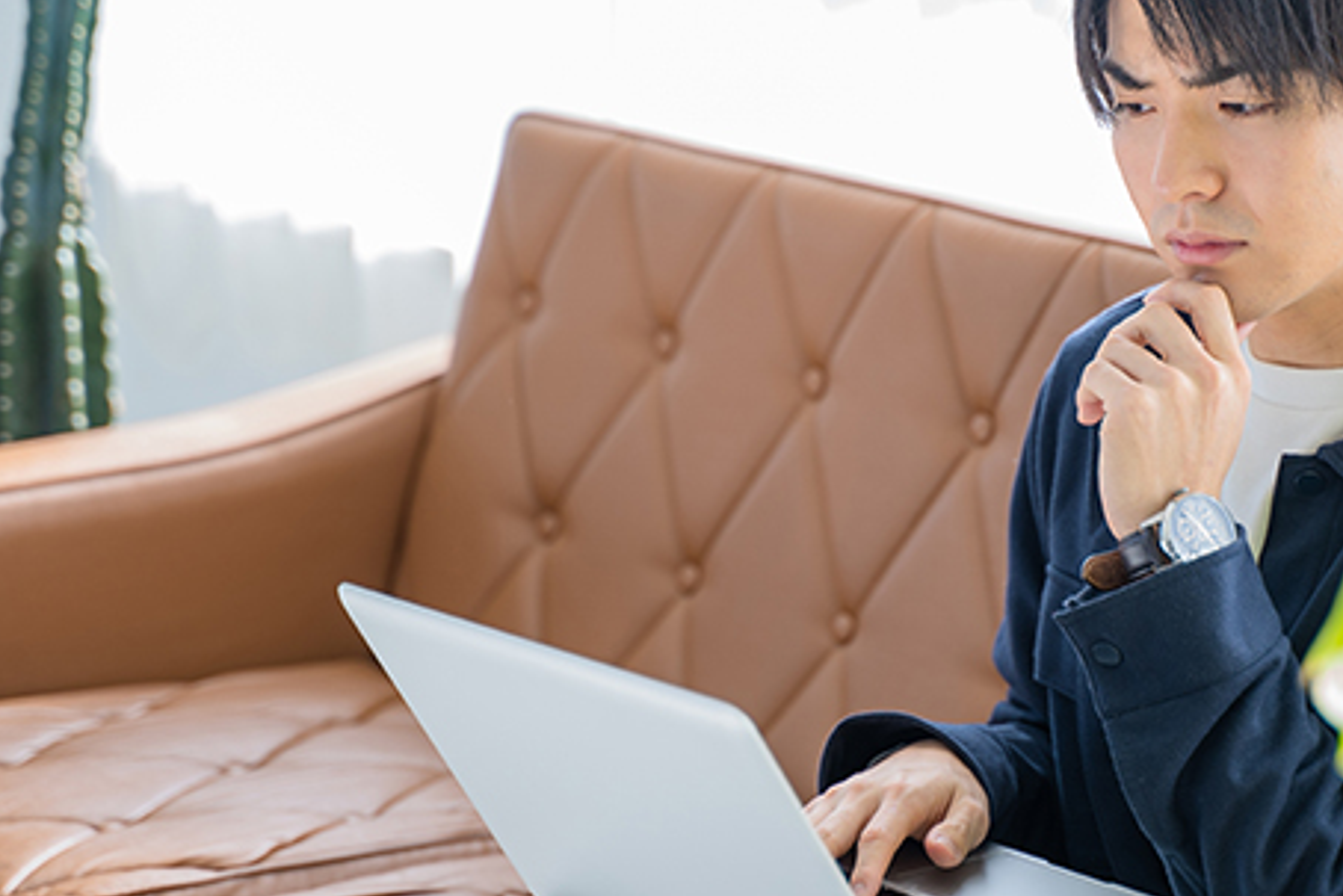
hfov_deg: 17.2
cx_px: 828
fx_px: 4441
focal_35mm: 119
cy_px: 387
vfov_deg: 11.5
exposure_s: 1/125
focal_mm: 75
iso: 64
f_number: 2.8
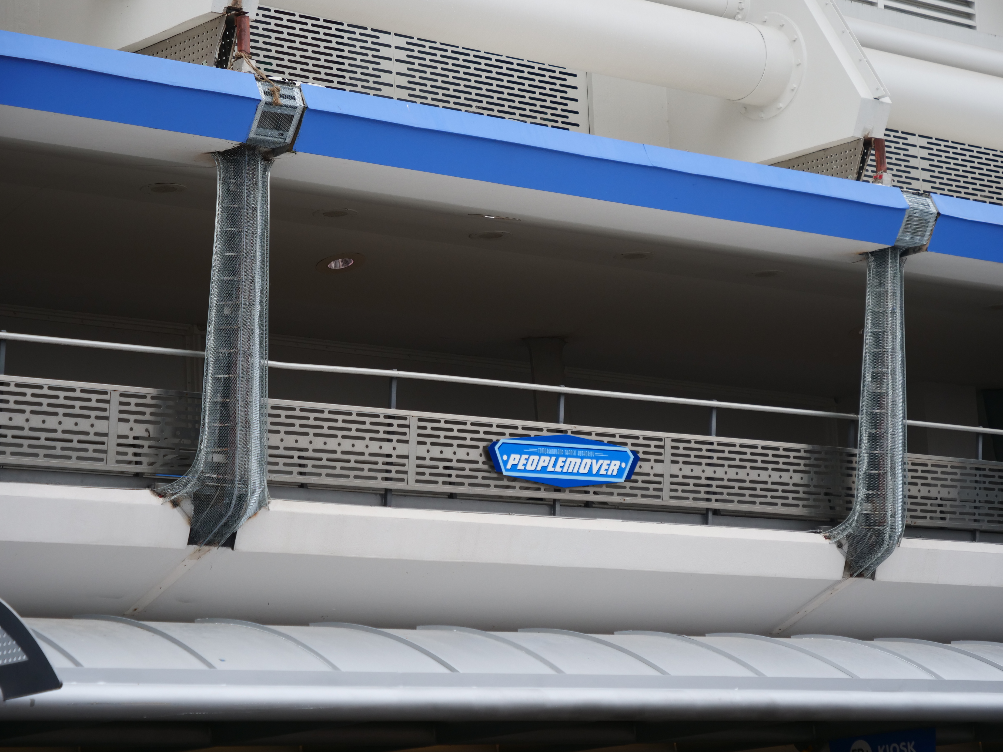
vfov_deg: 14.2
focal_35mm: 104
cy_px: 376
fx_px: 3013
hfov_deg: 18.9
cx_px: 502
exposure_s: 1/250
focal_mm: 52
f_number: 4
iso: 200
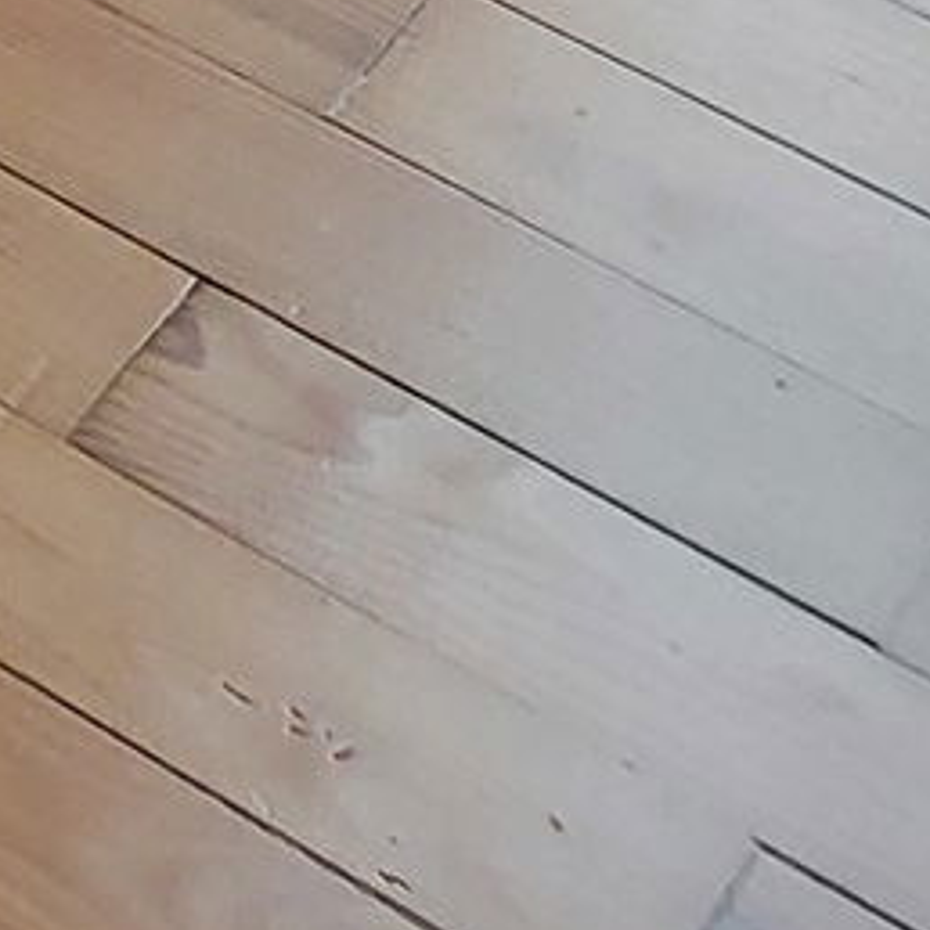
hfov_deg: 8.0
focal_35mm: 190
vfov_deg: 6.9
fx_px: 5775
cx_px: -1824
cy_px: -2875
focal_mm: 5.4
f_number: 1.8
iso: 200
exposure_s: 1/50
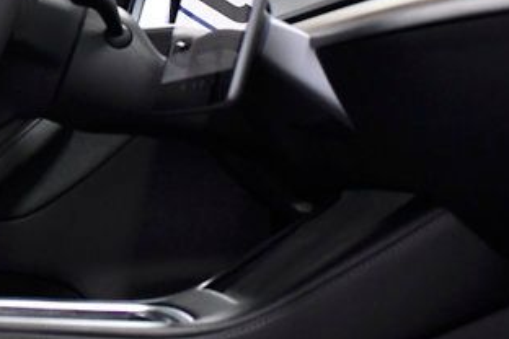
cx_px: -44
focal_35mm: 118
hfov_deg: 16.8
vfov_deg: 11.2
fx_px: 1668
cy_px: -146
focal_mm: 24
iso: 2000
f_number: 3.5
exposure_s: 1/320
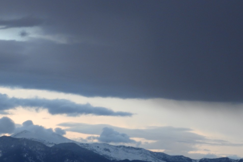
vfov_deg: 4.4
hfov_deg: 6.6
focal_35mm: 313
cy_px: 117
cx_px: 102
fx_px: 2113
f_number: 5.3
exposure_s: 1/60
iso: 180
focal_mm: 35.8
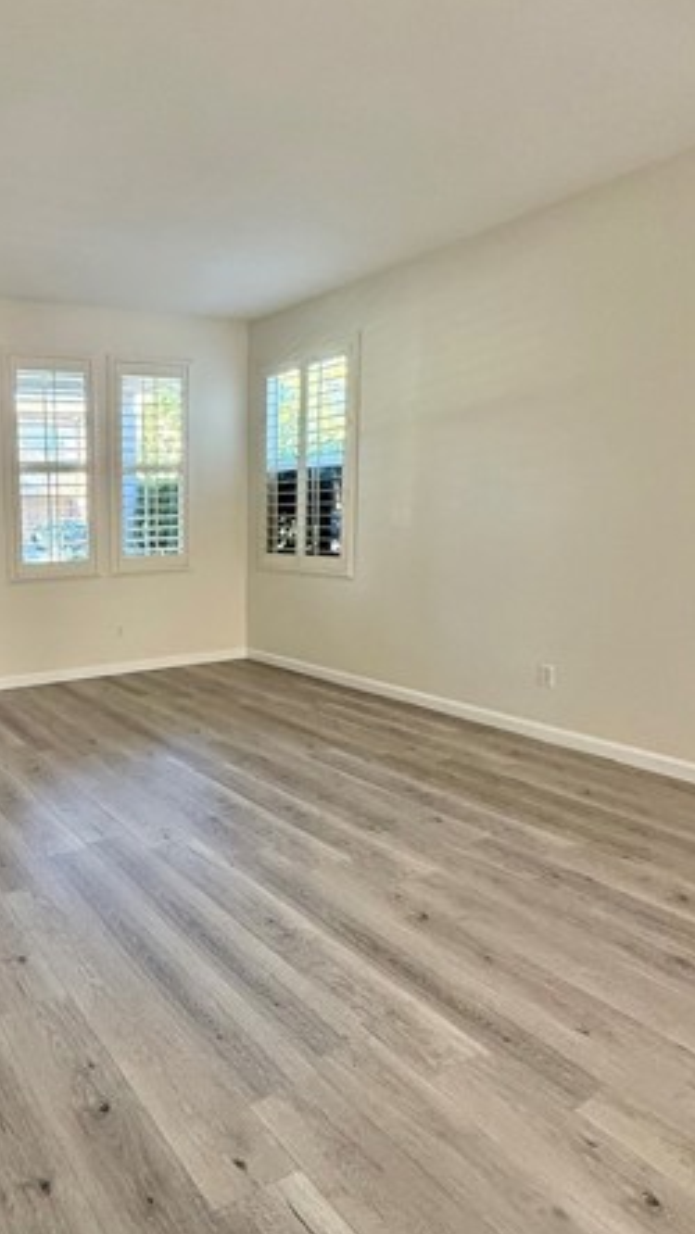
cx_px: 56
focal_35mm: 22
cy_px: 600
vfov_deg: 81.2
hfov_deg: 46.0
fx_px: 720
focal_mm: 2.22
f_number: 2.2
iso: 500
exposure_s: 1/120
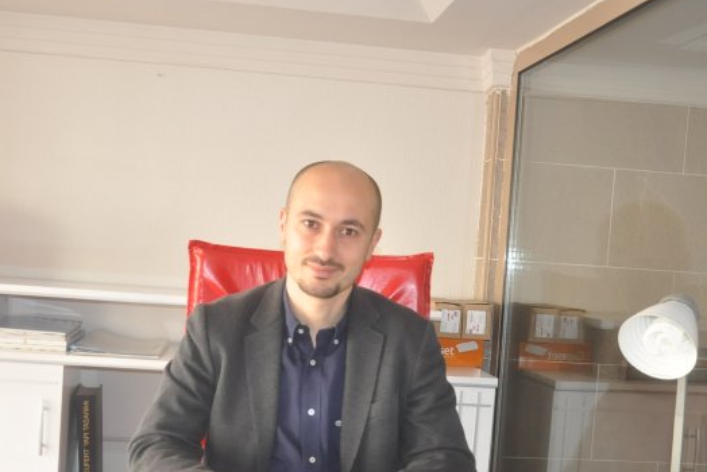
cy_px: 300
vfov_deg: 28.0
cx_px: 316
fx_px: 943
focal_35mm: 48
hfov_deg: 41.0
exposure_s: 1/125
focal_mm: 24
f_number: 4
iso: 800
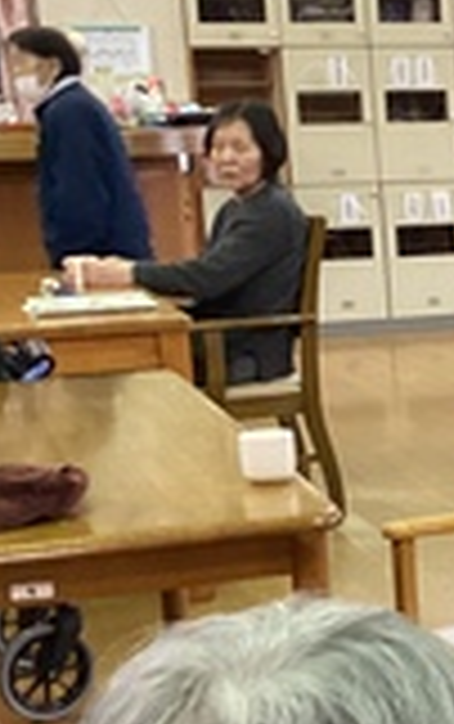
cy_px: 515
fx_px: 2014
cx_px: 859
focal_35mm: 102
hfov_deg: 11.7
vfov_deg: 20.3
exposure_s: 1/40
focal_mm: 3.3
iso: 400
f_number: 2.4
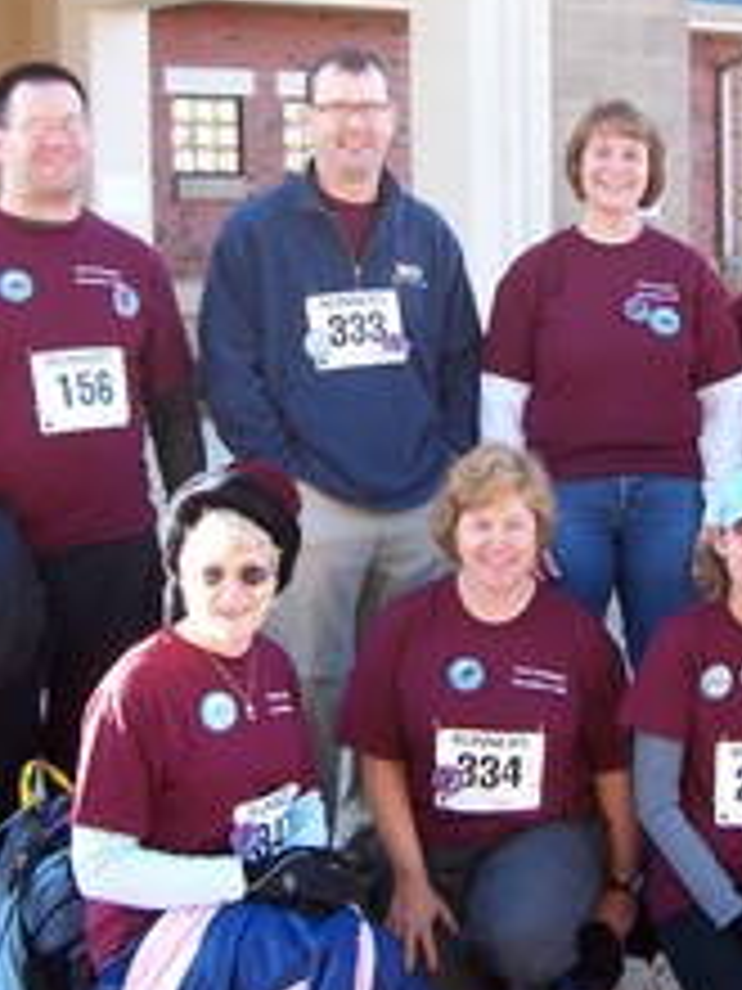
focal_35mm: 64
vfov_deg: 30.2
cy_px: 412
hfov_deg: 22.6
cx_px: 587
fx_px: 1829
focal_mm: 5.6
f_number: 2.8
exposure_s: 1/90
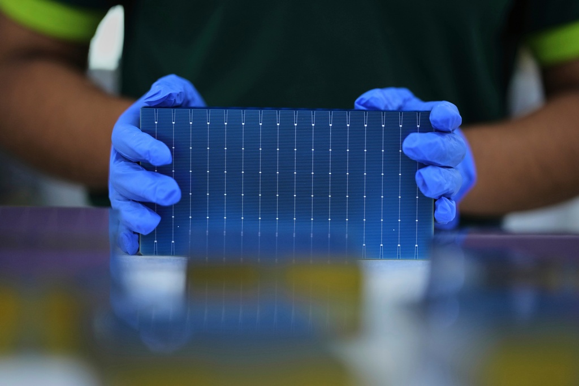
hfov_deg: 15.2
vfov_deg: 10.2
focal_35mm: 135
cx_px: 290
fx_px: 2171
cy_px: 193
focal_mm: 135
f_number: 2
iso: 1600
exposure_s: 1/250
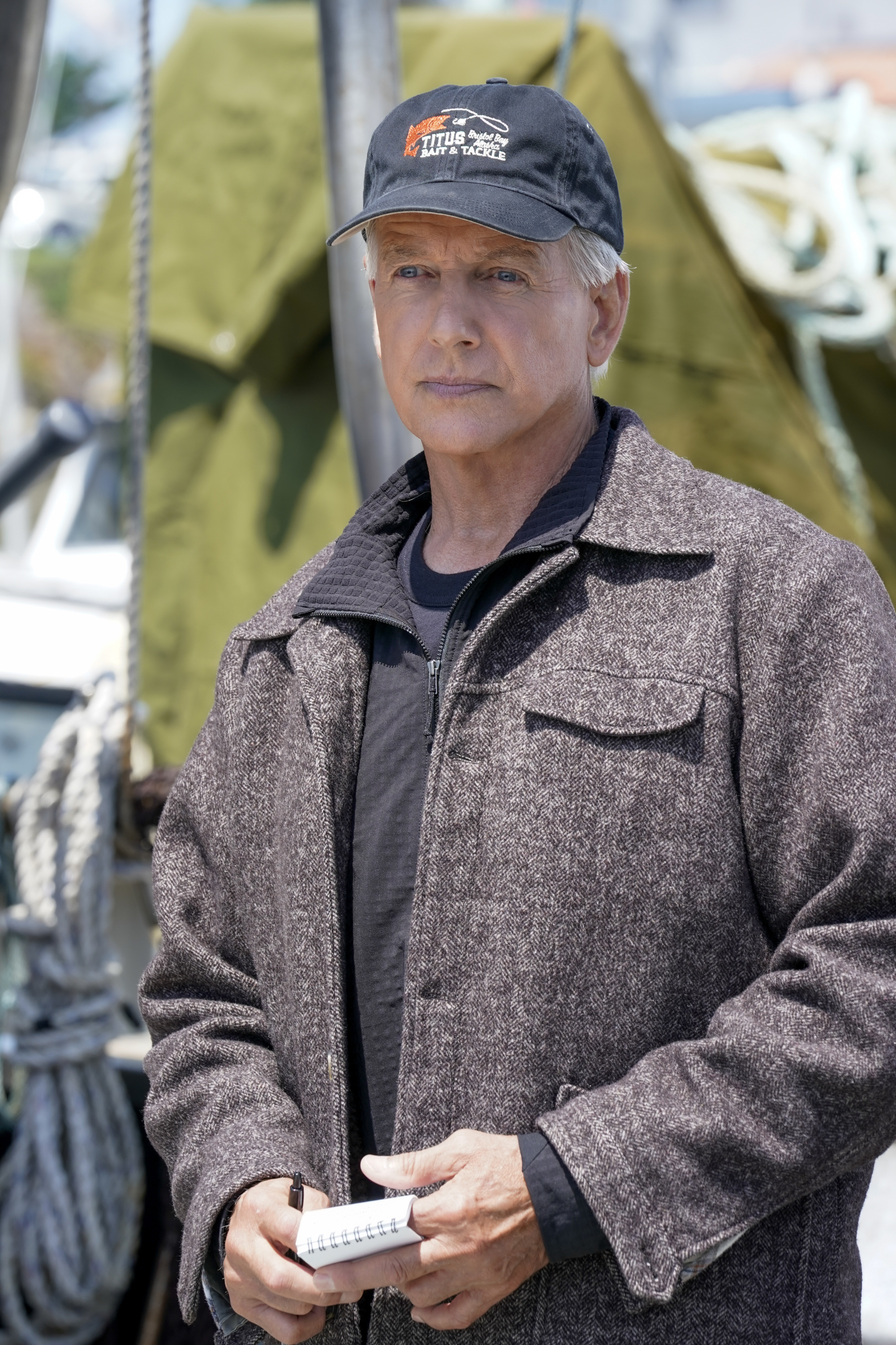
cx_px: 448
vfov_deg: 10.4
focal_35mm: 197
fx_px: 7354
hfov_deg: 7.0
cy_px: 672
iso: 250
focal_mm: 197
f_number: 9
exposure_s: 1/200
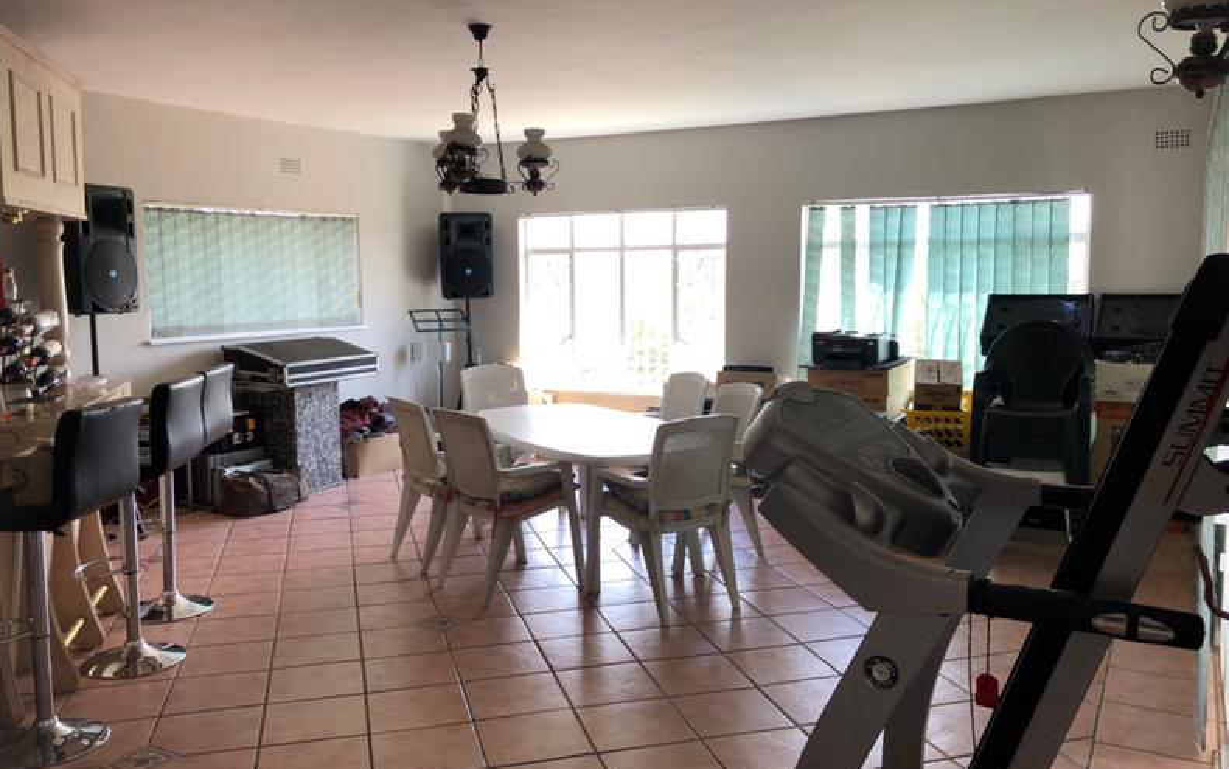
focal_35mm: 30
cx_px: 609
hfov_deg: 62.9
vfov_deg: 41.9
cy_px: 364
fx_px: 1005
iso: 25
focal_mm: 4
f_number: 1.8
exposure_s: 1/50
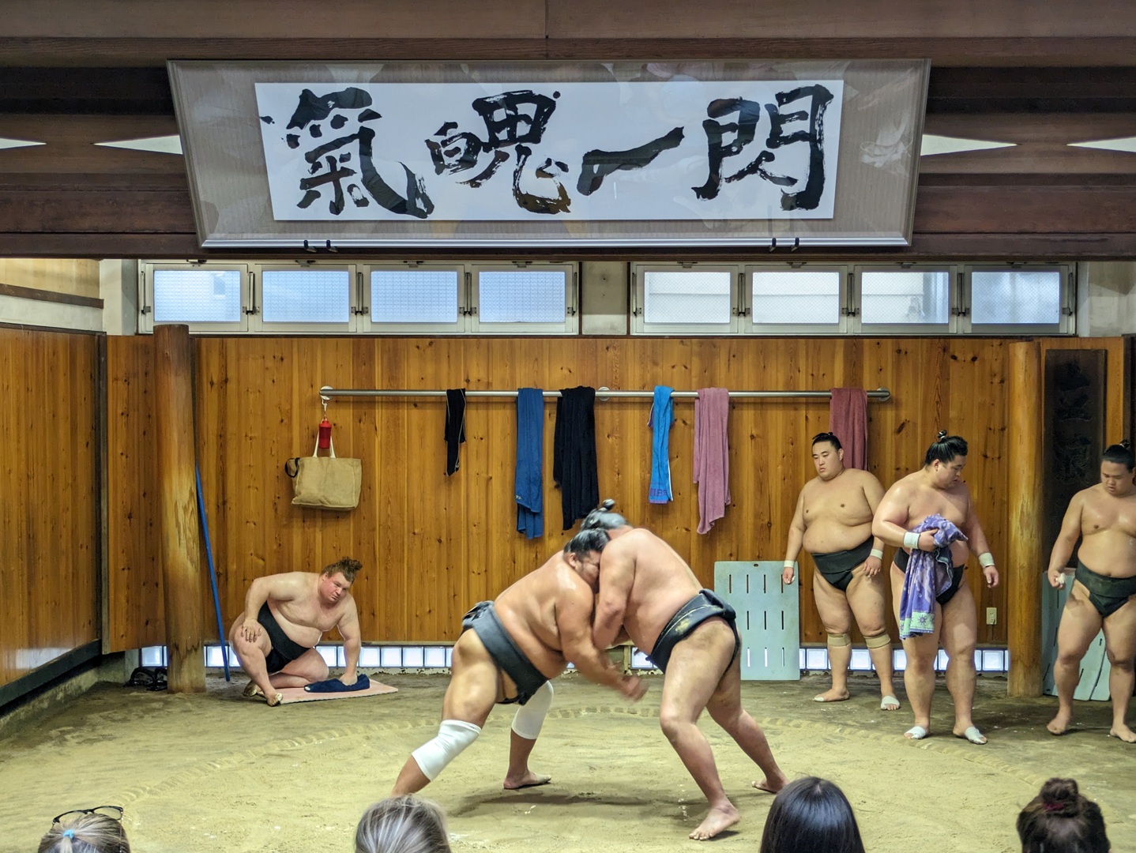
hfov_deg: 37.5
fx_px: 1675
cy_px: 426
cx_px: 568
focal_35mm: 51
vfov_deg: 28.6
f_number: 1.89
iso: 100
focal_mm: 5.43
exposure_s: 1/50
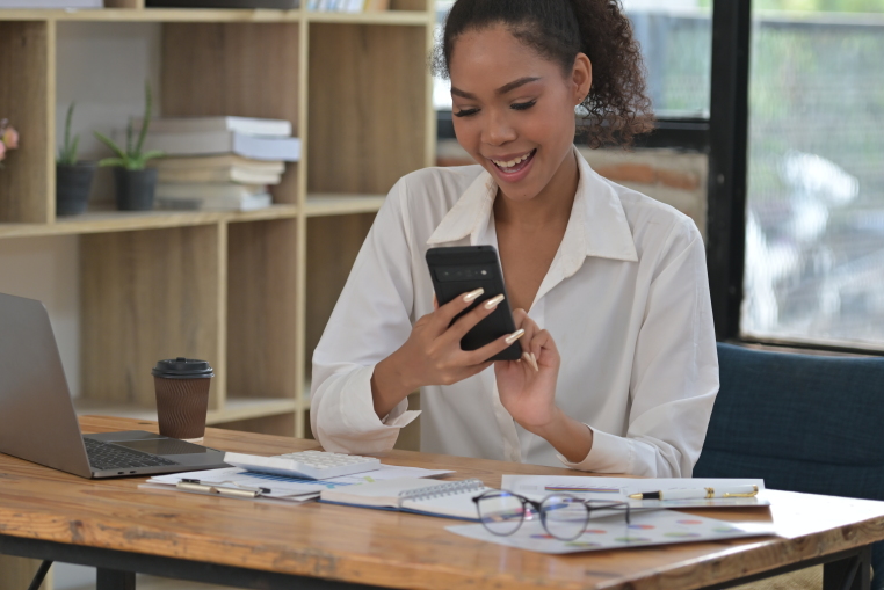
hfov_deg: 15.0
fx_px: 3366
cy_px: 201
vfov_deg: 10.0
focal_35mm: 137
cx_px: 385
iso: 500
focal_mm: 102
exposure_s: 1/500
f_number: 2.8
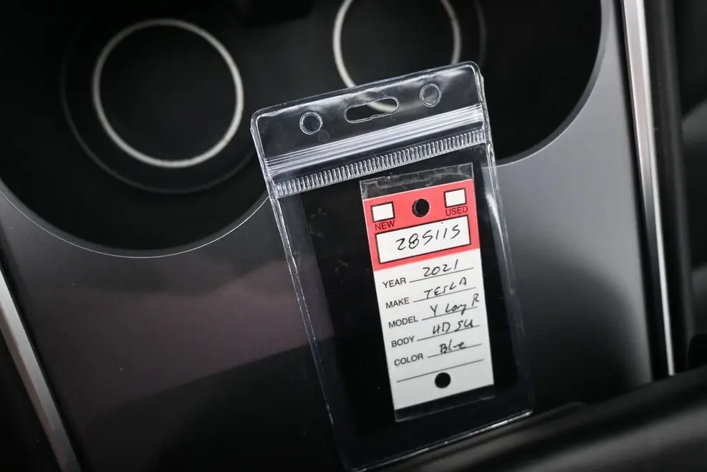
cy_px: 233
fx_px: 565
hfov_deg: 64.0
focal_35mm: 29
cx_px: 355
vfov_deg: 45.3
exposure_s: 1/125
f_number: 3.8
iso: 1800
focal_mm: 18.5
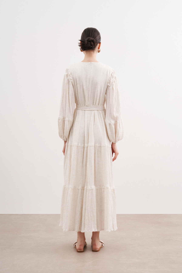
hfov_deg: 26.0
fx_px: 394
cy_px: 136
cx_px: 91
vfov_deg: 38.2
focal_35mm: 52
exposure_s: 1/160
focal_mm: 52
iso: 400
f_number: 11
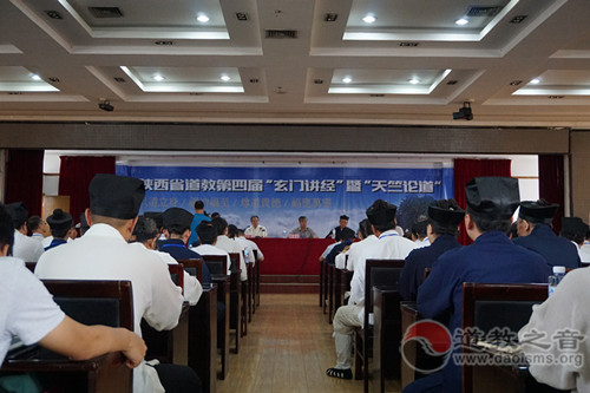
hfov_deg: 46.4
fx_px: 688
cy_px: 196
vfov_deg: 31.9
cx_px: 295
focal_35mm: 42
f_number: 4.5
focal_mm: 28
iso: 3200
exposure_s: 1/250
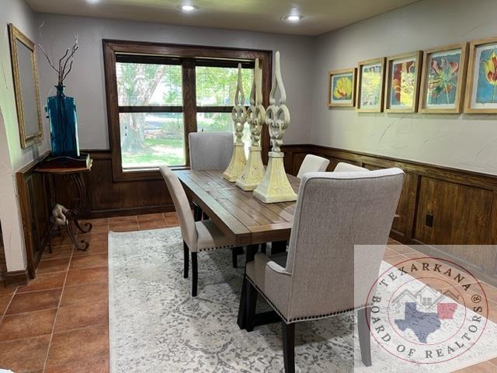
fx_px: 373
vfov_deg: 53.1
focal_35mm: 26
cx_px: 248
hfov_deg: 67.3
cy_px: 186
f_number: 1.5
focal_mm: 5.7
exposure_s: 1/60
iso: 100
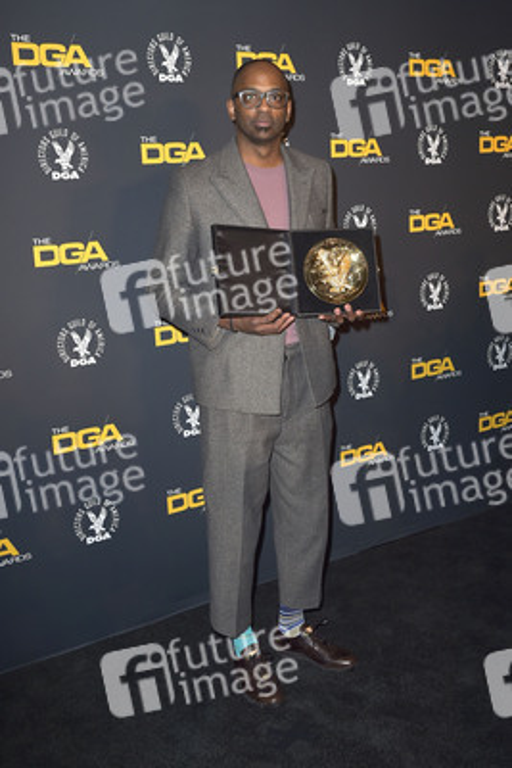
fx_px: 725
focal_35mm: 34
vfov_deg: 55.8
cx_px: 256
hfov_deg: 38.9
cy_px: 384
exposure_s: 1/250
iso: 500
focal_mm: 34
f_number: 6.3
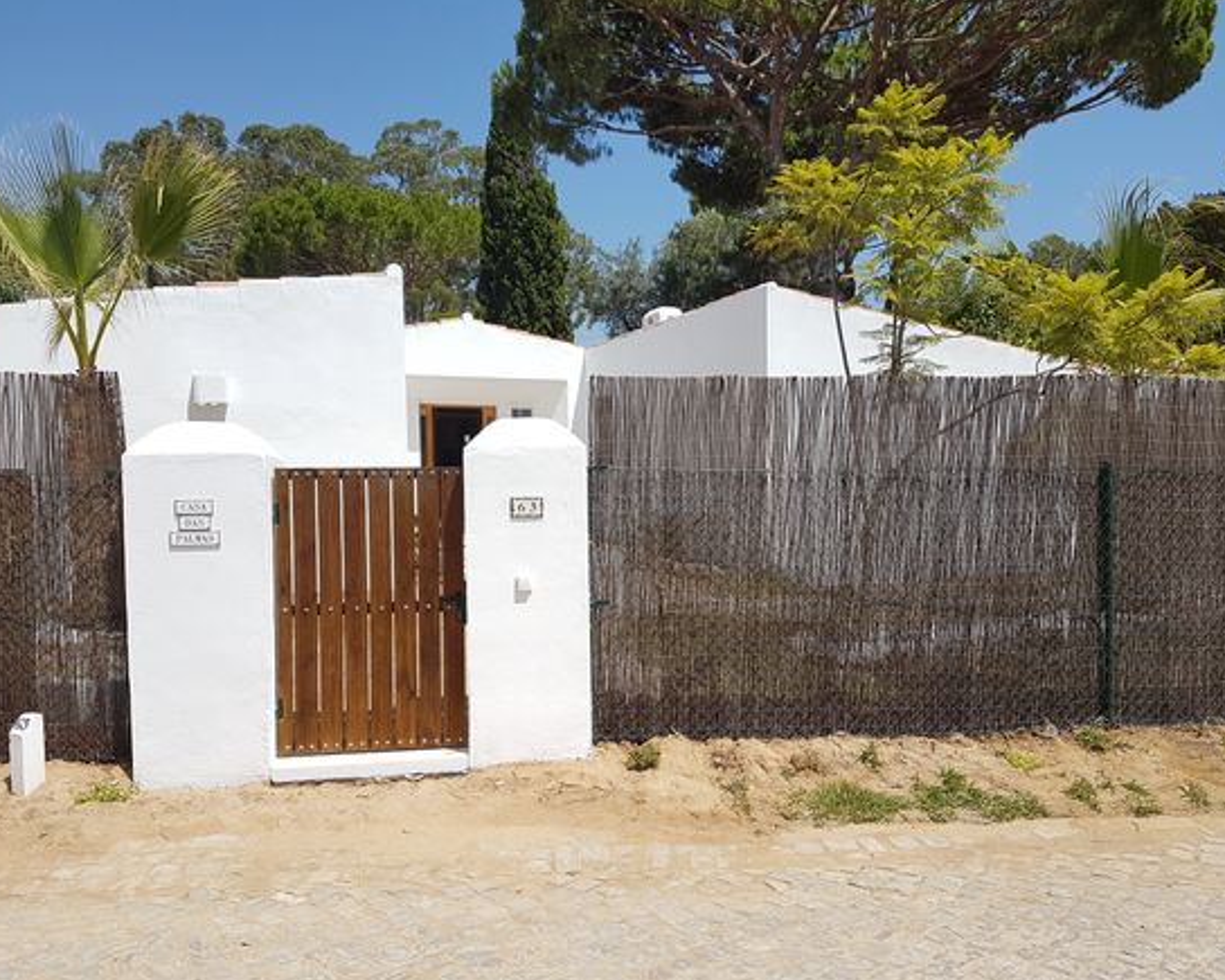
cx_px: 576
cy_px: 493
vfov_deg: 51.5
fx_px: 1015
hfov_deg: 62.2
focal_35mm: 28
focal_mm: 4.2
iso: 40
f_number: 1.7
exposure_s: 1/2264
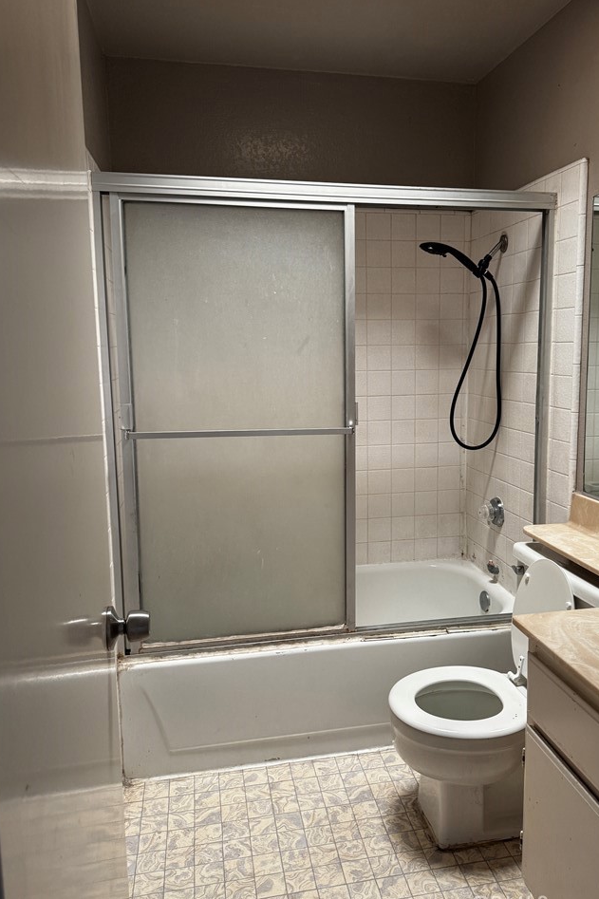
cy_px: 432
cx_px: 352
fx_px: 674
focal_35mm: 27
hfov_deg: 47.7
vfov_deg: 67.4
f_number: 1.78
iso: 200
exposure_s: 1/121
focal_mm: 6.76
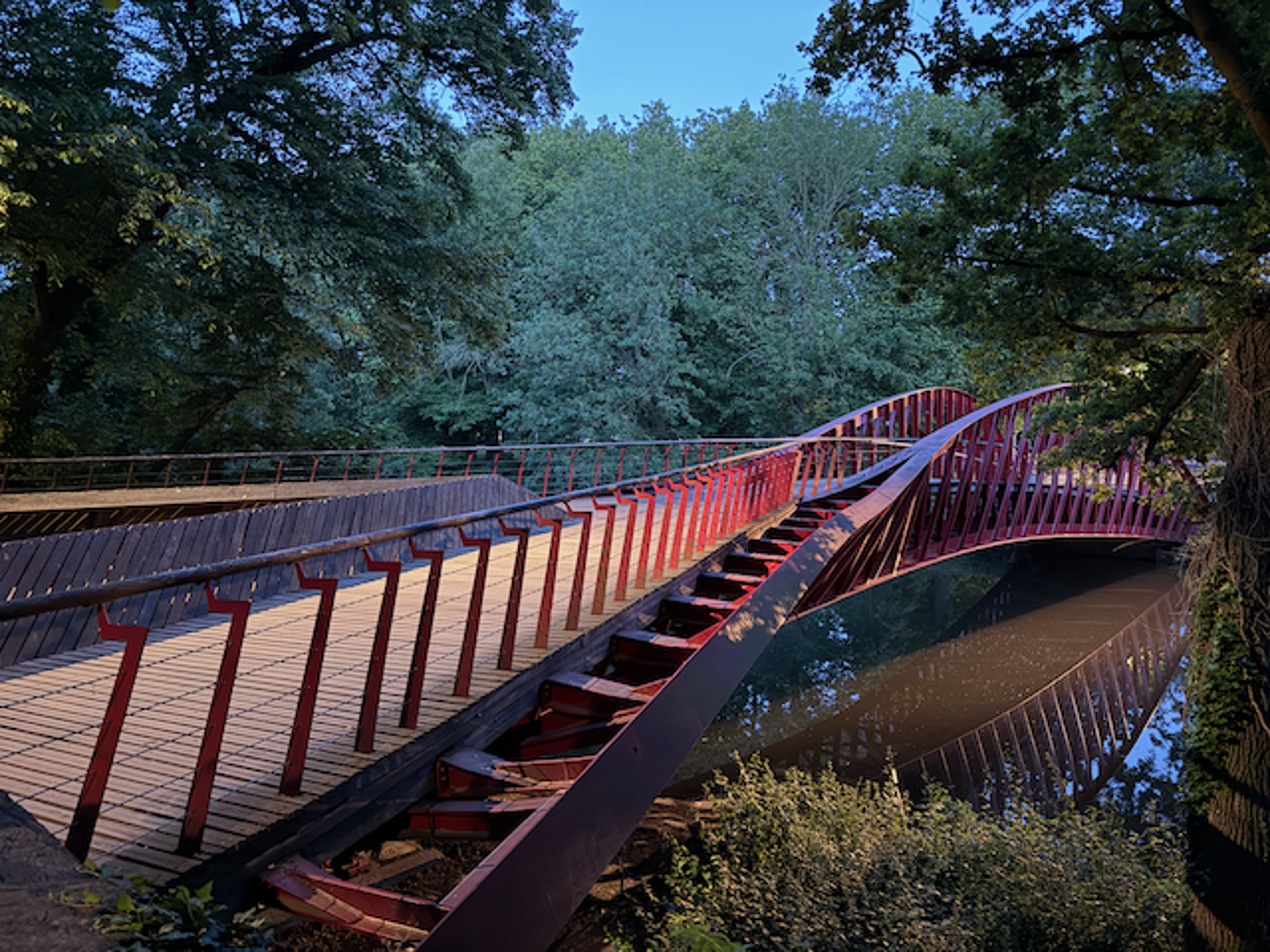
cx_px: 635
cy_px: 476
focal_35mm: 24
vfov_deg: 56.8
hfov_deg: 71.6
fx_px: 881
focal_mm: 6.76
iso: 1250
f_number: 1.78
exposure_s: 1/17
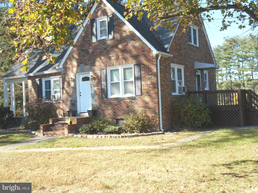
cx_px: 129
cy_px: 96
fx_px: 276
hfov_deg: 50.1
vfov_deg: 38.7
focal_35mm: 37
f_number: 3.9
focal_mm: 6.7
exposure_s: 1/250
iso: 80
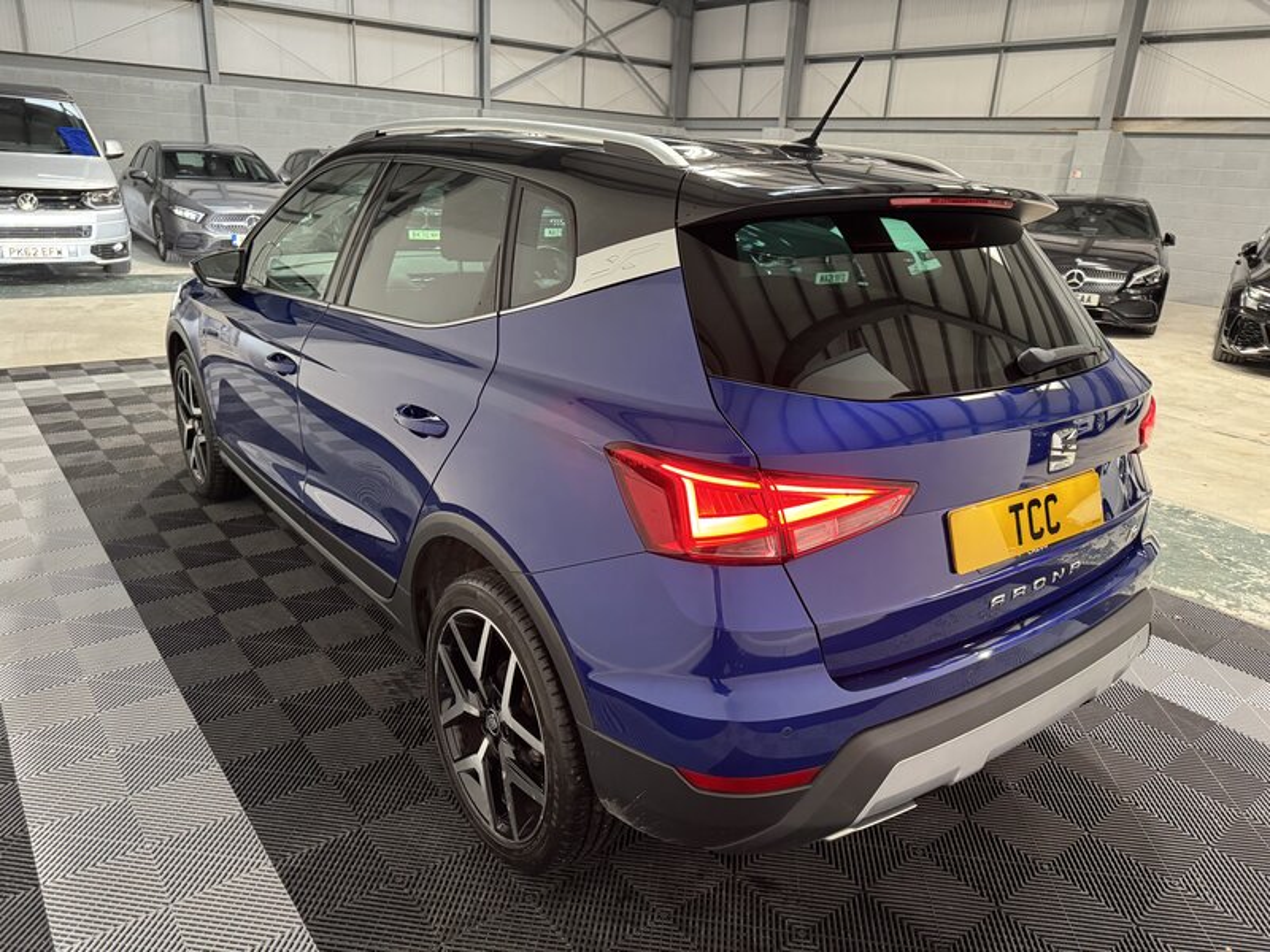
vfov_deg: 56.8
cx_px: 635
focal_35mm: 24
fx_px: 881
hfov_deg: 71.6
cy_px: 476
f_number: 1.78
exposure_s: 1/50
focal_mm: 6.76
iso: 500
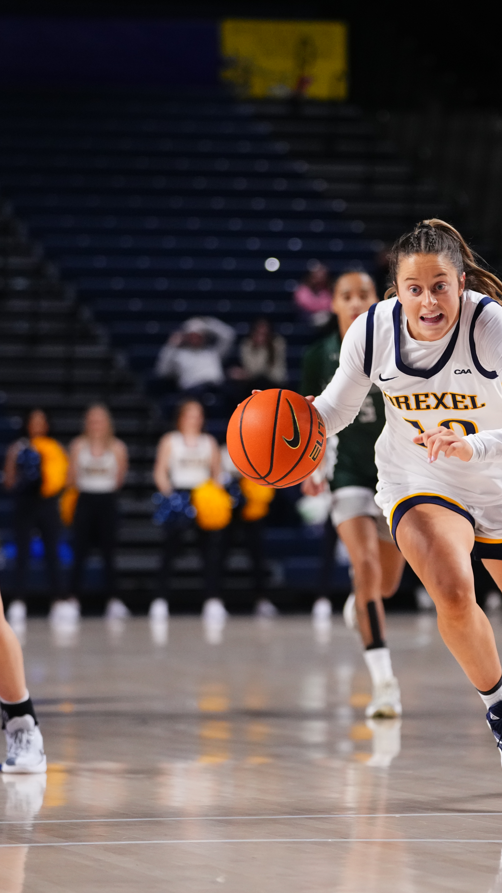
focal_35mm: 186
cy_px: 447
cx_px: 419
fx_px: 4401
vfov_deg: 11.6
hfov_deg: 6.5
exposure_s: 1/1250
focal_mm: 118
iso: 3200
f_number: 2.8
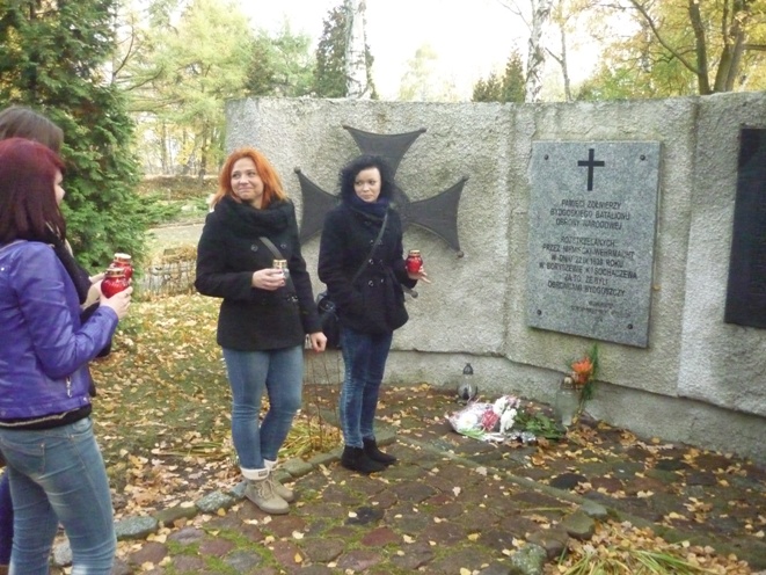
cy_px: 288
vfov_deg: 43.0
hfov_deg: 55.3
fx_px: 730
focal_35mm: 33
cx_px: 383
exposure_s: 1/200
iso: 1600
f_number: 8
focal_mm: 5.5
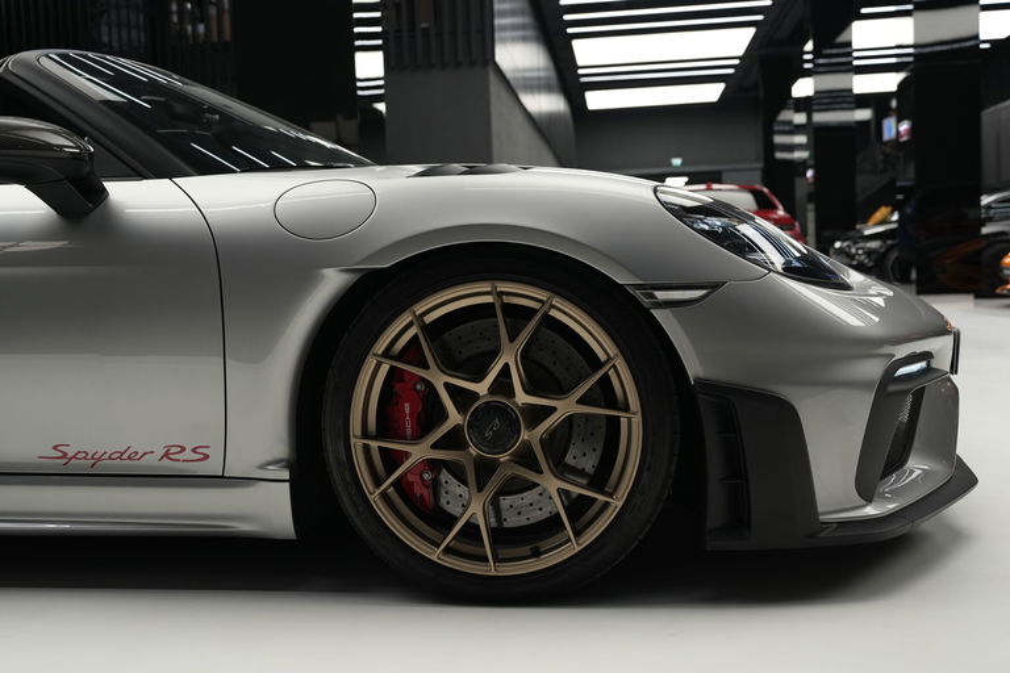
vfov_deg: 37.9
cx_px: 505
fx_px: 982
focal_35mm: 35
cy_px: 336
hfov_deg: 54.4
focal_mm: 35
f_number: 4
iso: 800
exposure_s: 1/40
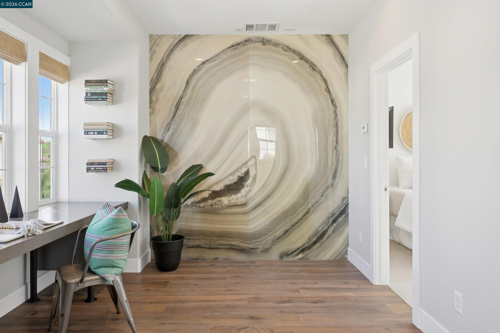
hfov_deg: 73.7
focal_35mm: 24
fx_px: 333
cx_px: 250
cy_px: 166
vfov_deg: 53.1
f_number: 9
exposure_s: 1/30
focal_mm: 16
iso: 400
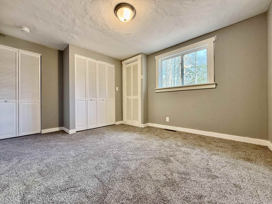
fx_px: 110
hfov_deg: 102.1
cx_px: 136
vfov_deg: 85.7
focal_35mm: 14
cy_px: 102
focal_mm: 2.22
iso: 320
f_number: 2.2
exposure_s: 1/91
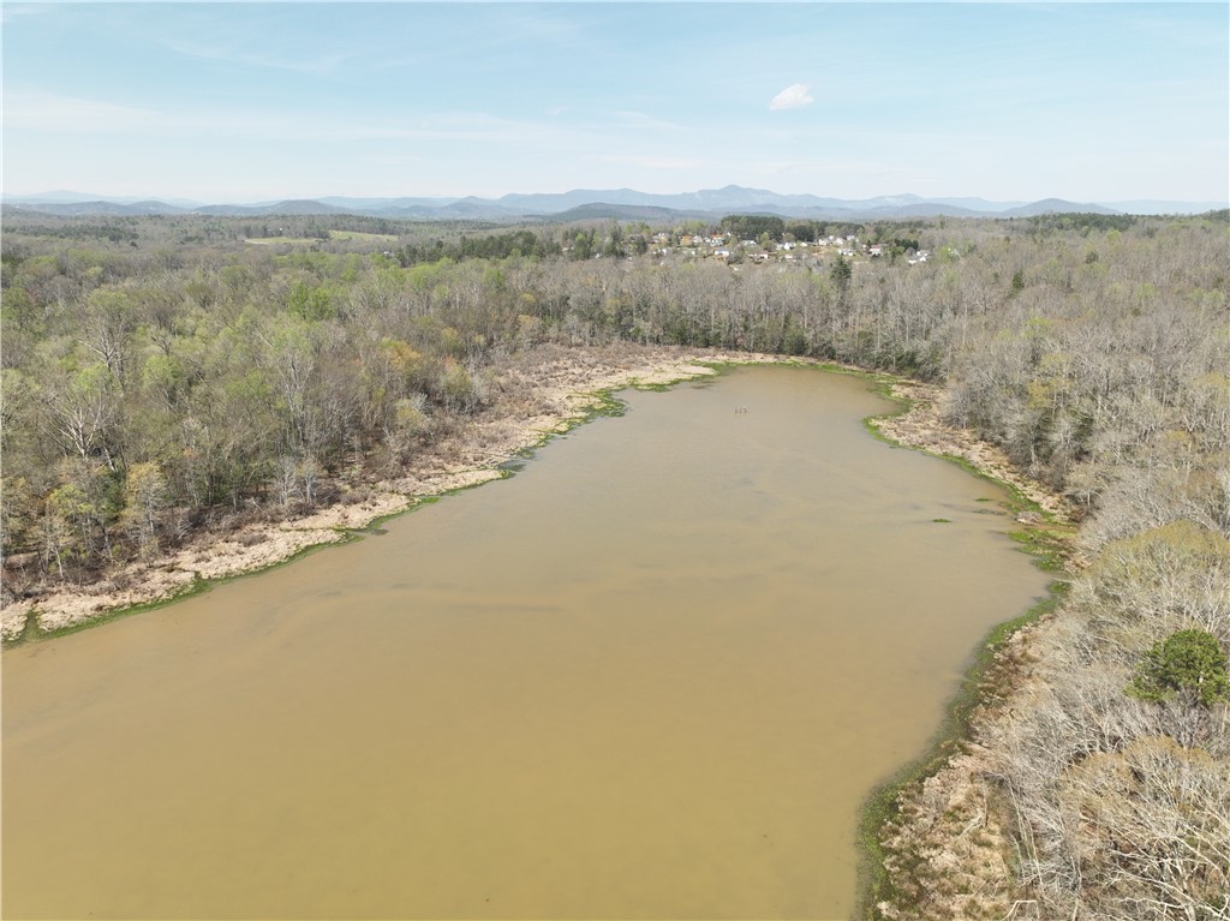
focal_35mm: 24
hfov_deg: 71.6
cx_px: 615
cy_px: 460
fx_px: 852
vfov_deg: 56.8
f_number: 2.8
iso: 100
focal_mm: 12.29
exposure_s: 1/120
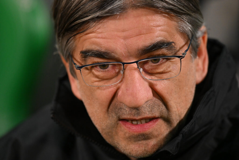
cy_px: 80
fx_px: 2656
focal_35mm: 400
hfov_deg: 5.2
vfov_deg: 3.4
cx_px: 120
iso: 3200
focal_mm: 400
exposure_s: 1/1000
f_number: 4
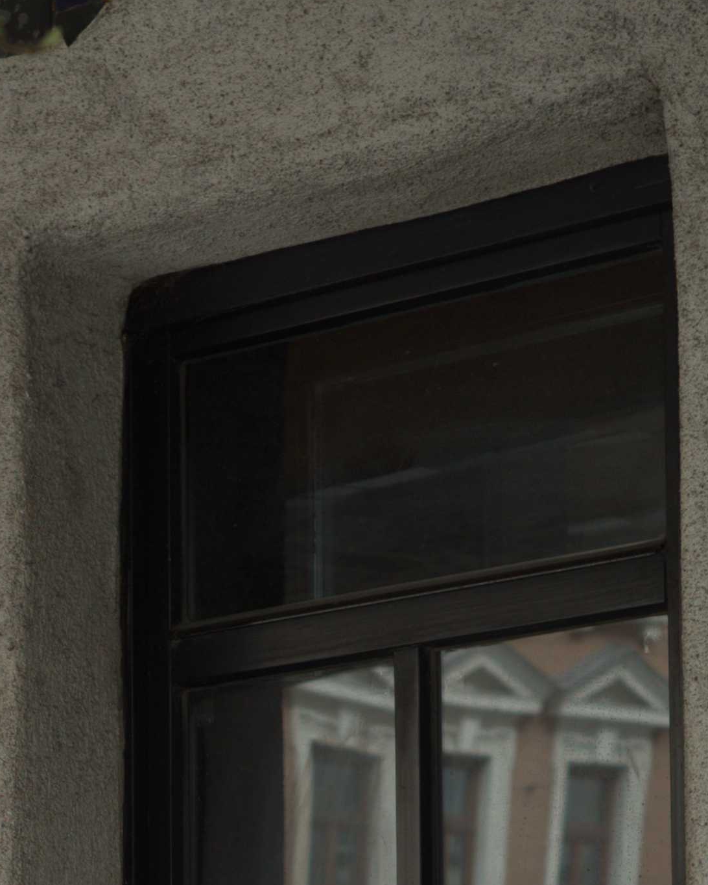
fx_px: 4322
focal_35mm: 165
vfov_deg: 11.4
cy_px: 1081
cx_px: 9
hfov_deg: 9.3
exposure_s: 1/125
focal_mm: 26
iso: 100
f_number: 2.8
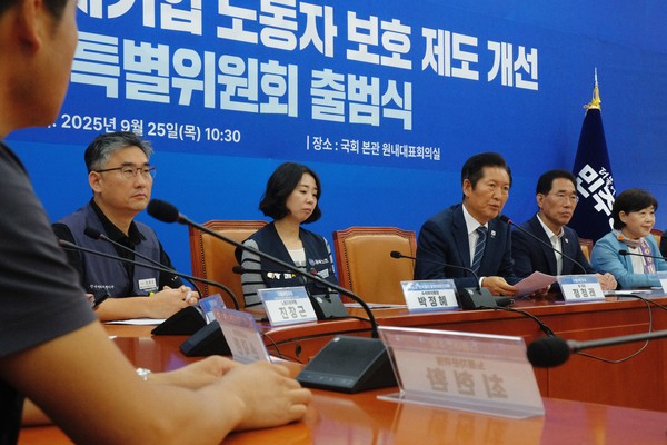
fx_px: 945
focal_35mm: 51
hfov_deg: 38.9
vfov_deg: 26.5
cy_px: 222
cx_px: 334
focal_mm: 34.3
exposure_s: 1/200
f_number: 7.1
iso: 2500
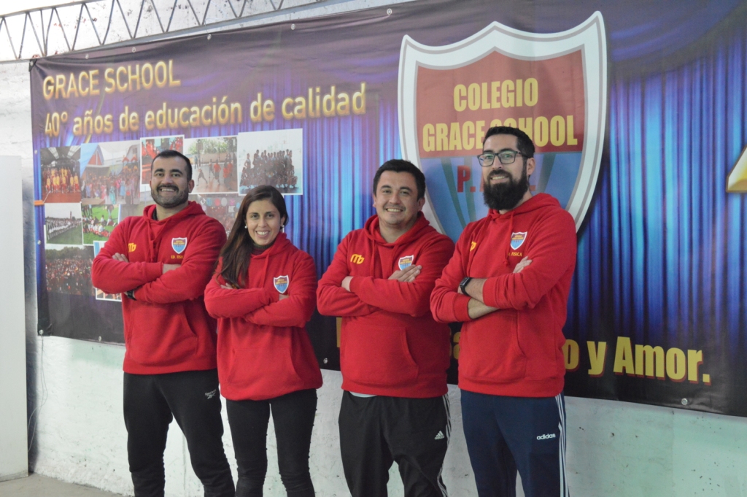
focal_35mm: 54
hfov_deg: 36.9
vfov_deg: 25.0
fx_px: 1120
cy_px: 248
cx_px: 374
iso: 3200
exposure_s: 1/250
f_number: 5
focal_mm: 36
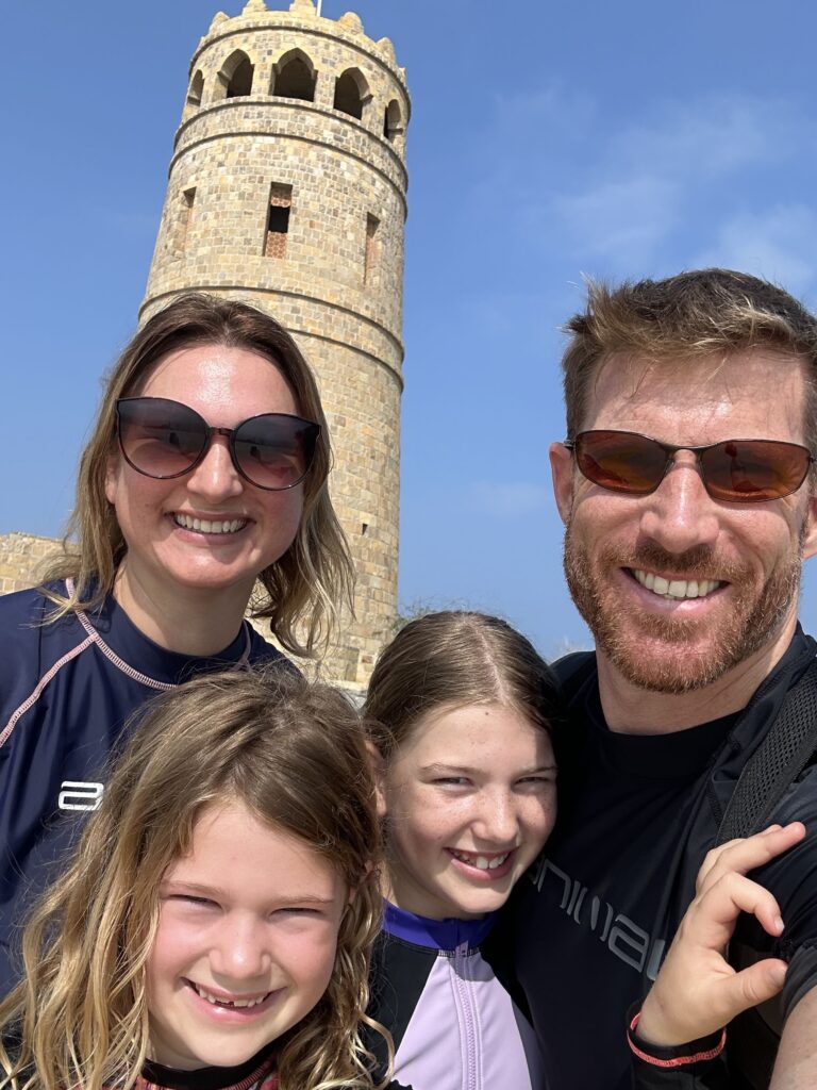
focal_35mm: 30
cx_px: 408
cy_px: 545
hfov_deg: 46.8
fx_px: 944
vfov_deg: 60.0
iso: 25
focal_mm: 2.69
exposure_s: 1/1739
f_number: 1.9
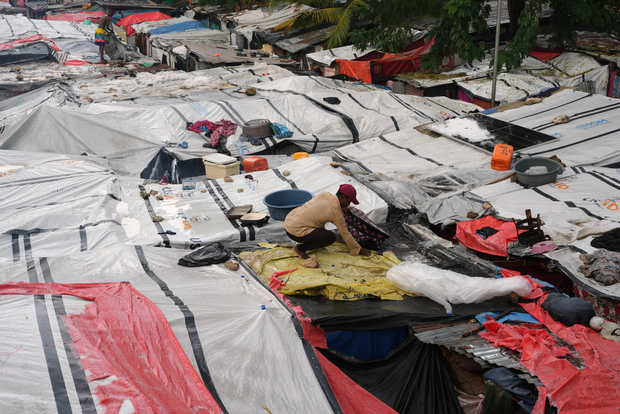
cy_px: 207
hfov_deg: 41.9
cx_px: 310
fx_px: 810
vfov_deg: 28.7
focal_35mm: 47
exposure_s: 1/100
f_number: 10
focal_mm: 47
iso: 400
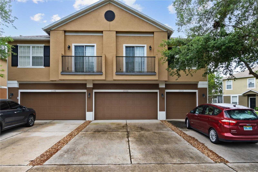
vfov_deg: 59.5
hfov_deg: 81.2
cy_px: 86
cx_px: 129
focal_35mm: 21
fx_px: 150
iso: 100
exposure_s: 1/60
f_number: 11
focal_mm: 14
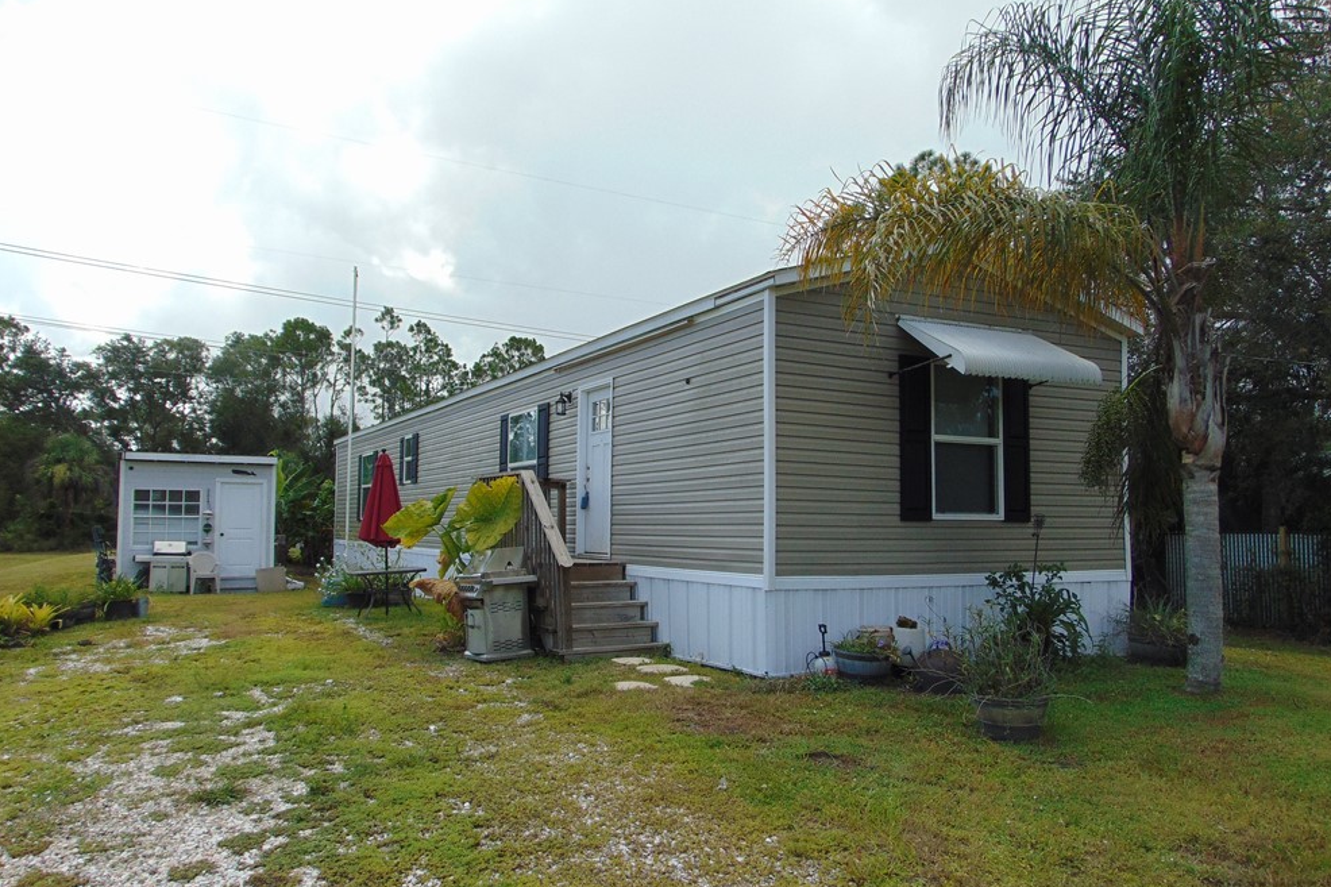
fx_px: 998
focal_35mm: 27
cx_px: 645
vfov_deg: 47.9
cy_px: 463
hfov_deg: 67.4
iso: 80
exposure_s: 1/200
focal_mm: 4.5
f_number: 7.7
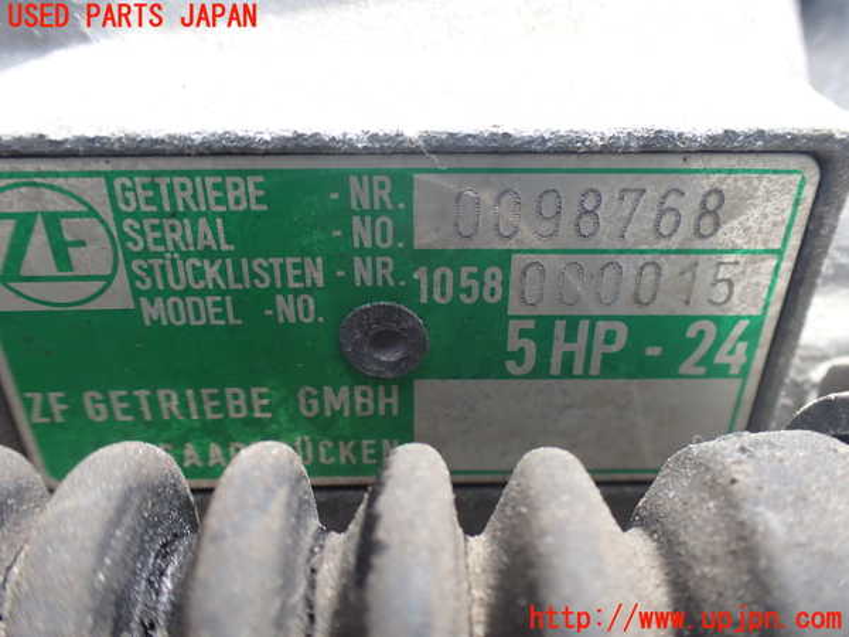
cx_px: 424
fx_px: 736
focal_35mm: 30
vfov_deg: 46.8
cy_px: 318
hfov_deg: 60.0
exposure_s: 1/125
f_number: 3.2
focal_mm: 5.4
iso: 100
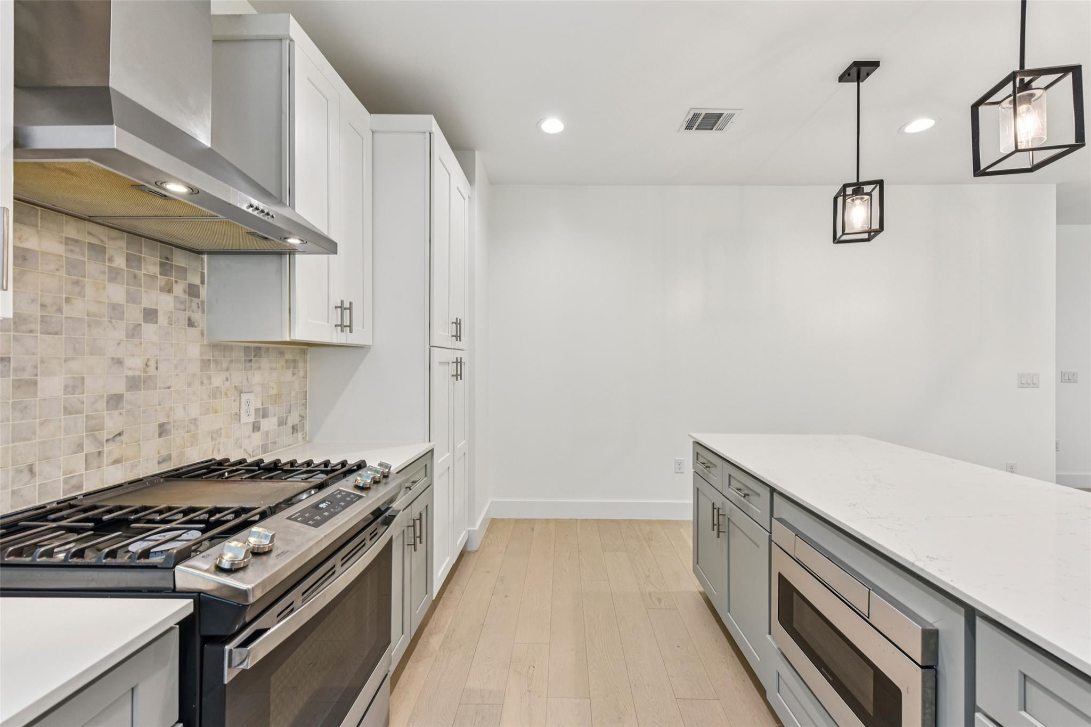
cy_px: 364
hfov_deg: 104.3
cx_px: 546
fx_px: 424
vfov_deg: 81.2
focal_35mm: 14
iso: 220
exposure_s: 1/15
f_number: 8
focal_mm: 14
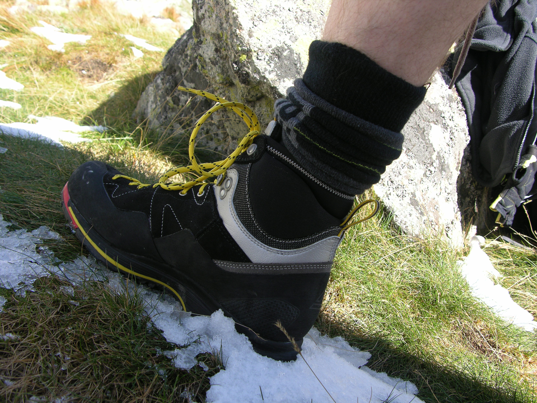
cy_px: 202
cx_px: 268
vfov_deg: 40.7
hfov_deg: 52.6
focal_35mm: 35
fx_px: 543
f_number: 4
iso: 50
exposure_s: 1/126
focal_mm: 8.9
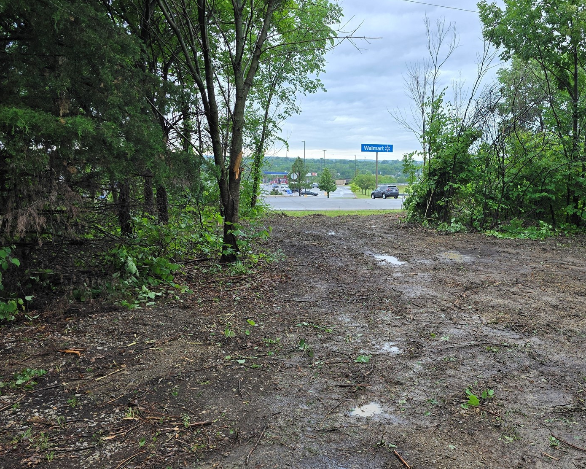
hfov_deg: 55.9
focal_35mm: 31
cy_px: 261
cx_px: 393
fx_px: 538
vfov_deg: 47.0
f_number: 1.7
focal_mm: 6.3
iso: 25
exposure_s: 1/180
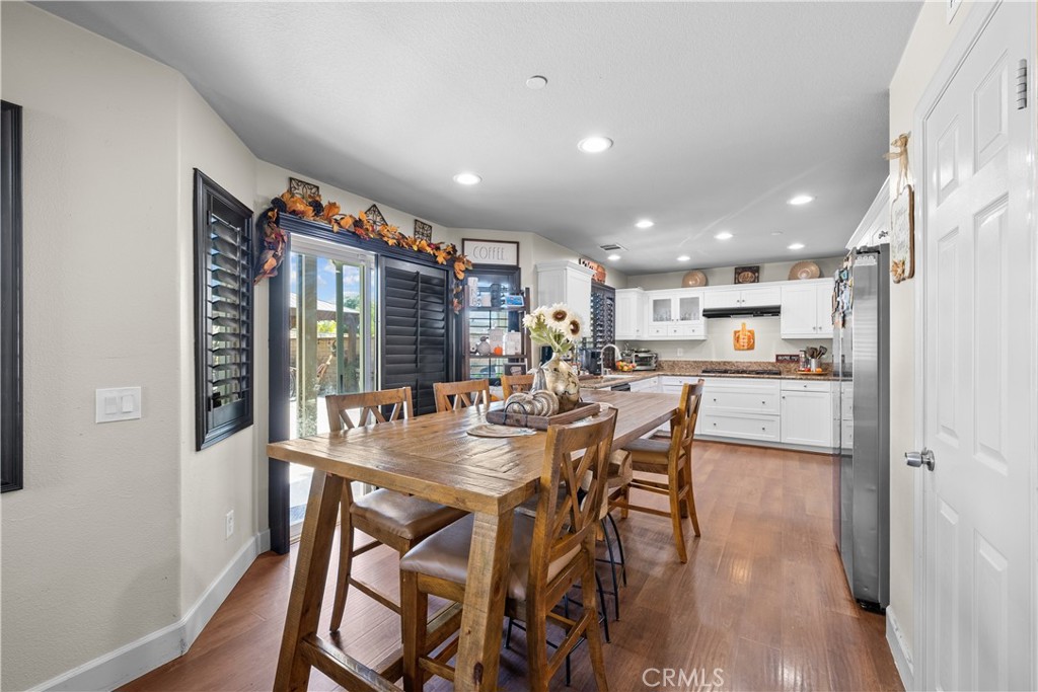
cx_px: 519
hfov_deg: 104.2
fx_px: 404
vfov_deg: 81.2
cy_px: 346
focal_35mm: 14
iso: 200
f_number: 9
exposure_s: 1/2
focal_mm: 14
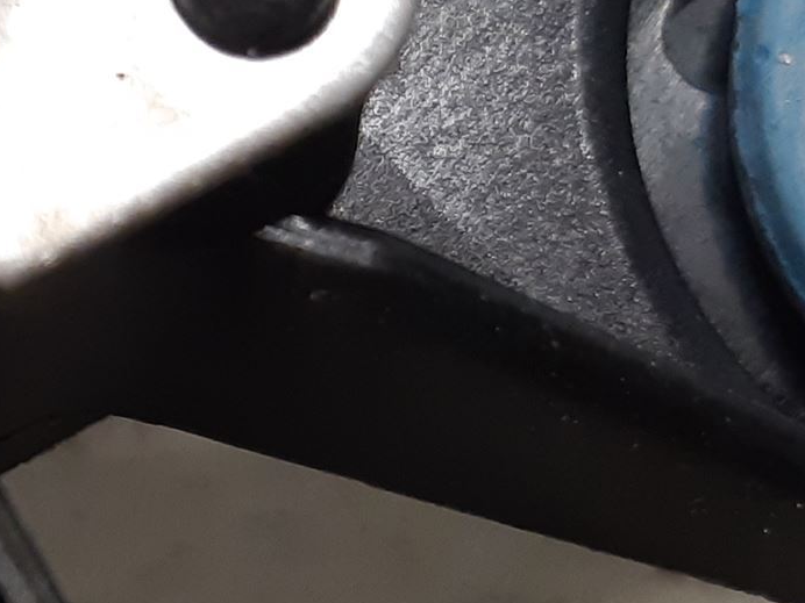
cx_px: -366
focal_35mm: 77
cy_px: 685
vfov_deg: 18.3
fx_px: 1791
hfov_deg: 21.6
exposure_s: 1/50
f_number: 1.7
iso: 160
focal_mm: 3.93
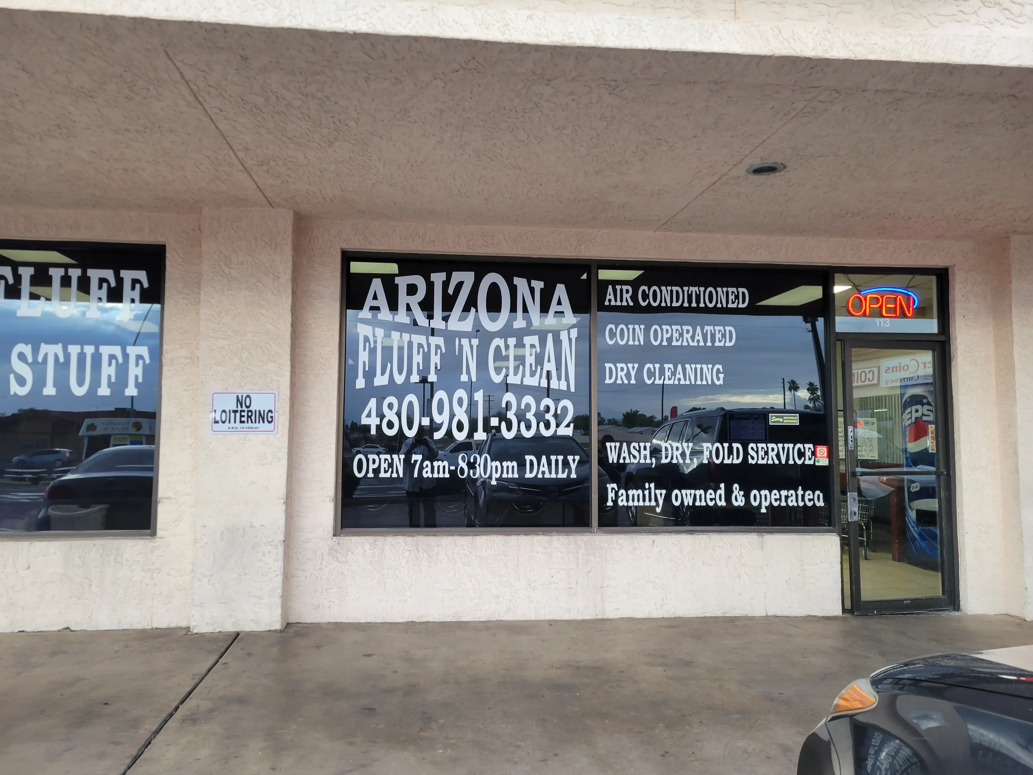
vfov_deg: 53.1
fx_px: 776
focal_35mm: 26
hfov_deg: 67.3
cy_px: 388
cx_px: 516
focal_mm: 5.4
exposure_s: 1/120
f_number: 1.8
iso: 80
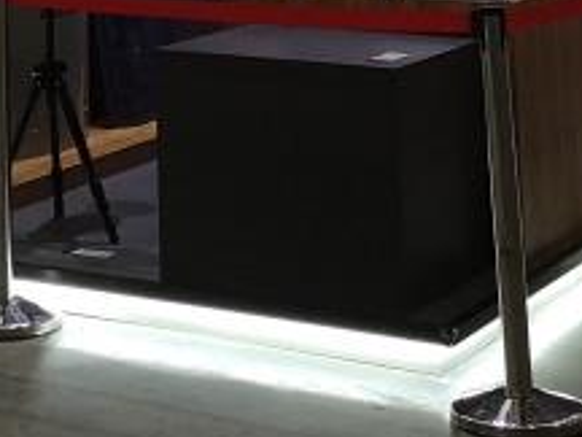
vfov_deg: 10.3
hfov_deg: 15.2
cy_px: -537
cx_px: 19
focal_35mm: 128
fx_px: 2152
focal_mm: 3.95
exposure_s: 1/50
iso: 80
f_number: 1.8
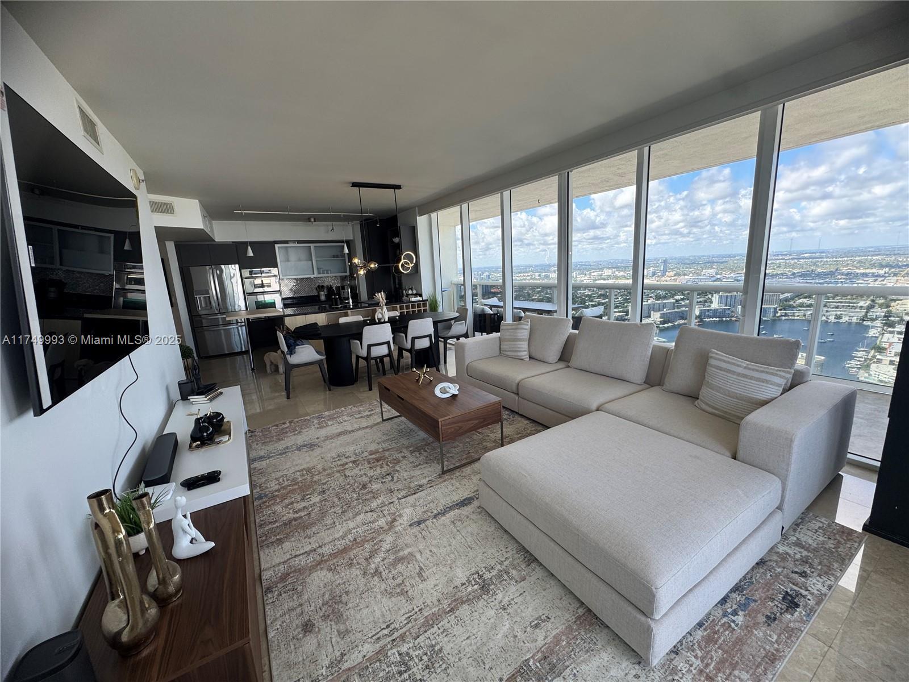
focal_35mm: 14
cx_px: 454
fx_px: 368
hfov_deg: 102.1
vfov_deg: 85.7
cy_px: 341
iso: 40
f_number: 2.2
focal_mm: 2.22
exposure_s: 1/129
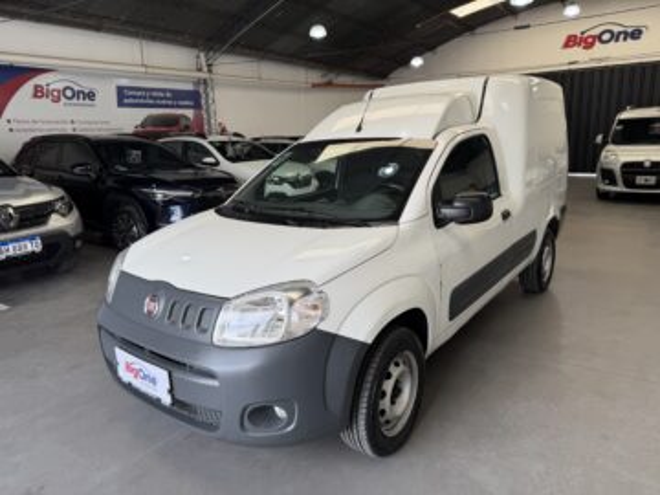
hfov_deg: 71.6
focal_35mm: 24
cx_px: 330
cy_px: 248
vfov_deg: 56.8
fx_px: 458
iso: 80
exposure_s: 1/279
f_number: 1.78
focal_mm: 6.76
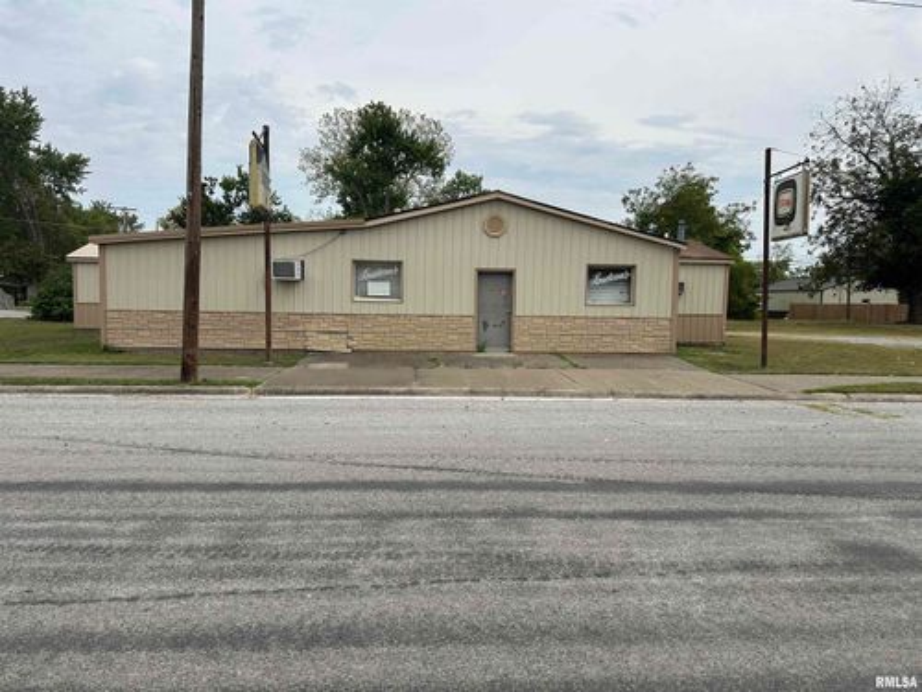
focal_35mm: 24
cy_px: 346
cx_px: 461
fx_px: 639
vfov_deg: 56.8
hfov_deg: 71.6
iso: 80
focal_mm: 6.86
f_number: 1.78
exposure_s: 1/5000
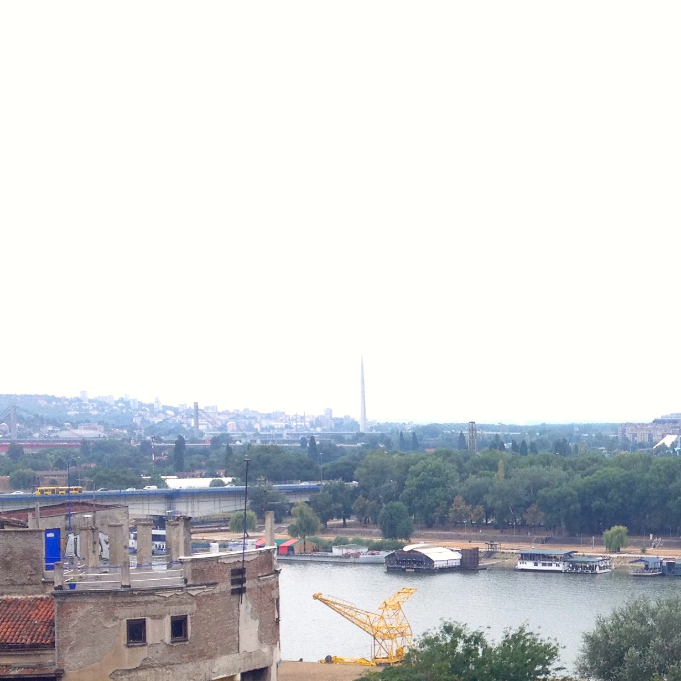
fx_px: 1825
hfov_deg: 20.6
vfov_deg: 21.0
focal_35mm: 82
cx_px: 634
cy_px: 493
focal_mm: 4.28
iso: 50
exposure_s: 1/370
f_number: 2.4
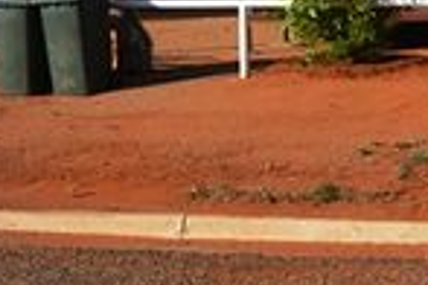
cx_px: 664
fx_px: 1422
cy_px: -63
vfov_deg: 11.2
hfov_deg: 15.6
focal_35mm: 120
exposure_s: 1/250
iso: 100
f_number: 8
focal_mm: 25
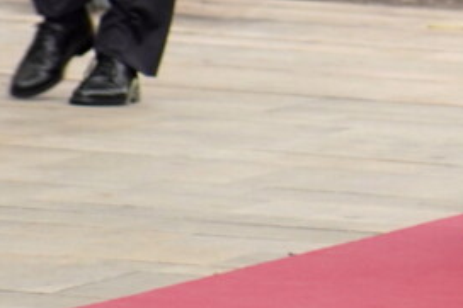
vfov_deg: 1.3
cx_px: 1016
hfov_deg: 1.9
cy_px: -328
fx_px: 13624
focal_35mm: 1060
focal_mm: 160
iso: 640
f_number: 5.6
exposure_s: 1/250
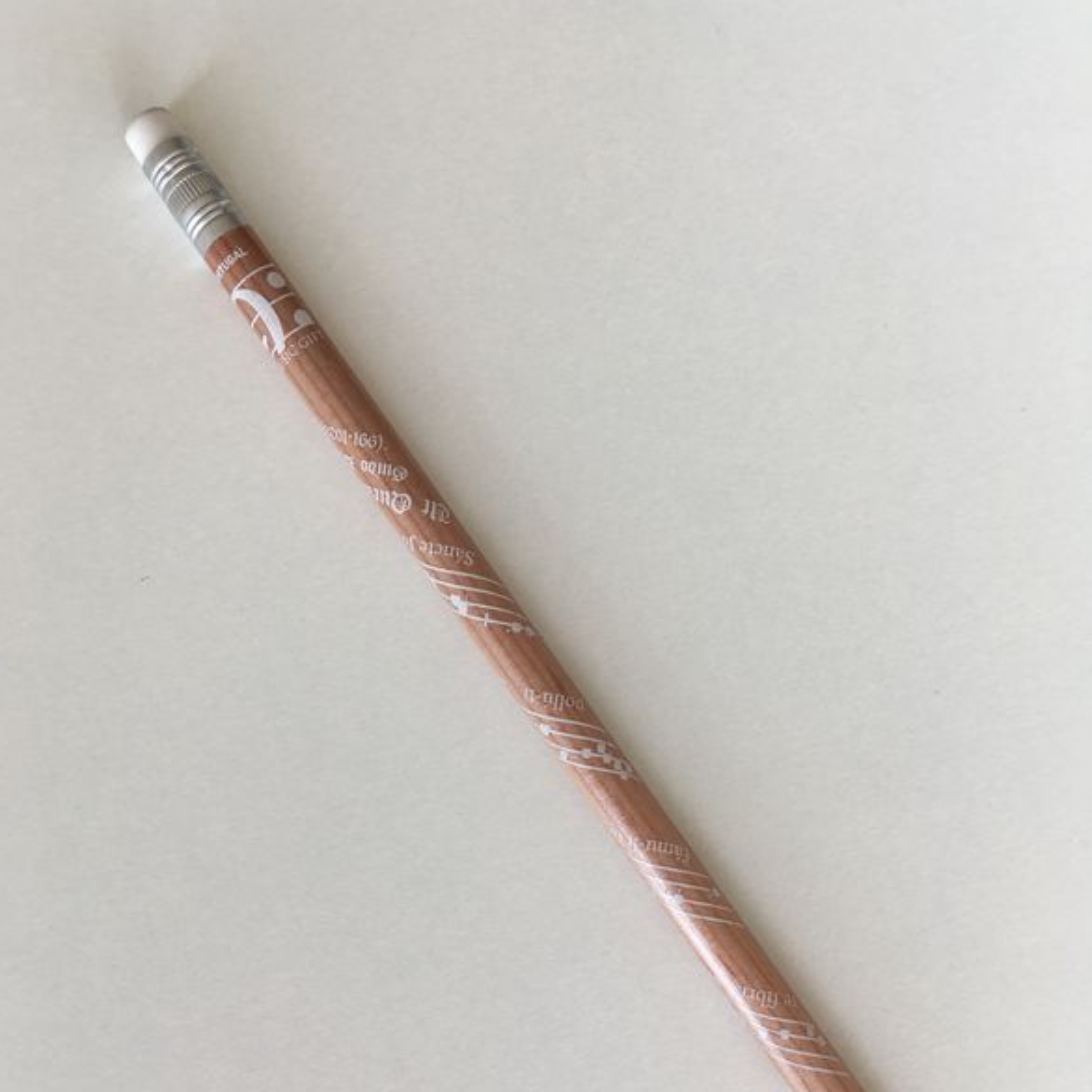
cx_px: 537
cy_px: 678
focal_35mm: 35
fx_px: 1249
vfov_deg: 46.8
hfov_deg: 47.2
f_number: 2.2
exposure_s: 1/127
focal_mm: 4.15
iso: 25
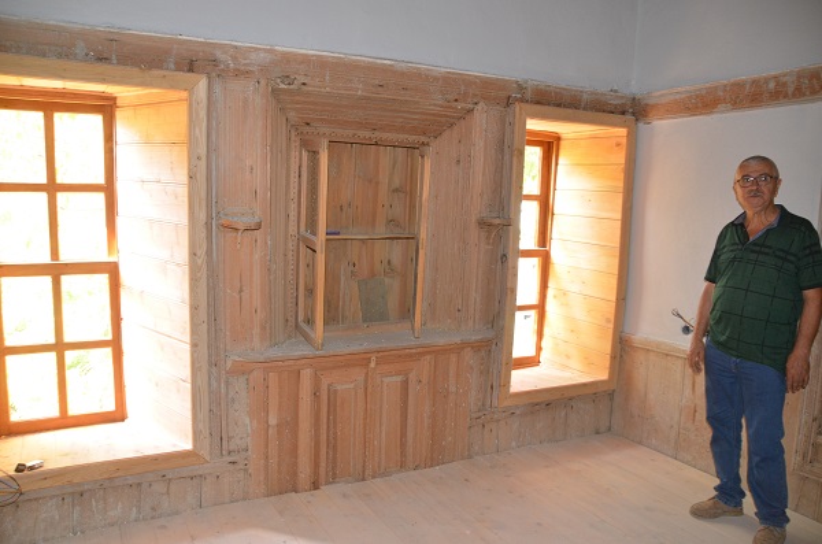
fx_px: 615
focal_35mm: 27
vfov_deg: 47.7
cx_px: 411
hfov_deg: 67.5
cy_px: 272
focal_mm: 18
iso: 800
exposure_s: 1/60
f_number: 3.5
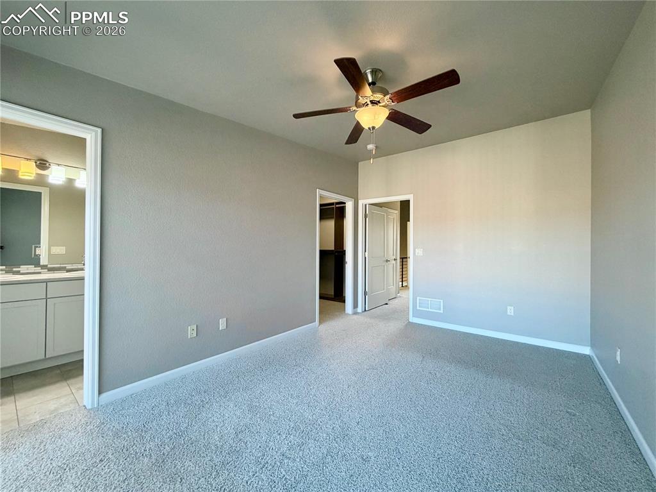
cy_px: 246
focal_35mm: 14
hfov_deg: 102.1
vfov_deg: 85.6
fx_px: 265
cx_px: 328
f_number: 2.2
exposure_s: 1/120
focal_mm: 2.22
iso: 250
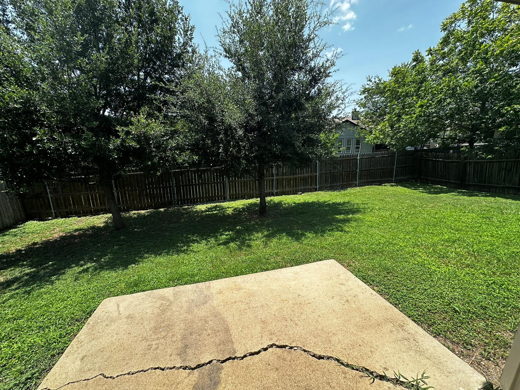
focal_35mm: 14
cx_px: 260
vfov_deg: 85.7
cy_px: 195
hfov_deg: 102.1
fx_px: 210
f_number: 2.2
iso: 40
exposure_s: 1/567
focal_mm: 2.22
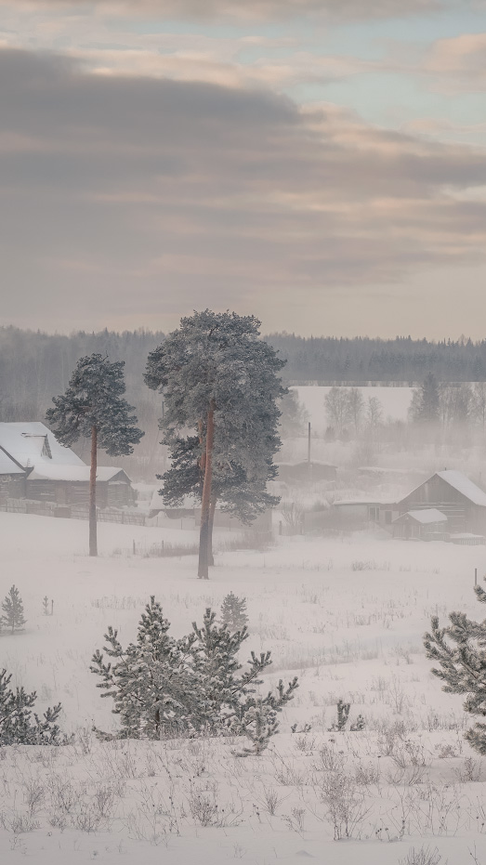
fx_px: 3578
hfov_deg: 7.8
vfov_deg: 13.8
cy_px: 432
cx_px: 413
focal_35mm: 156
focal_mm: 66
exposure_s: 1/320
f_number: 11
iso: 400
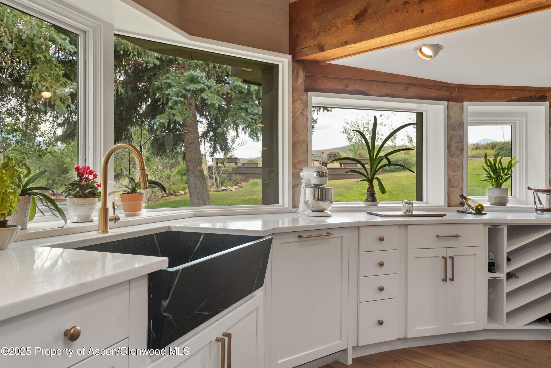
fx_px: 398
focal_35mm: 26
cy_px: 184
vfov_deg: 49.6
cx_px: 276
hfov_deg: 69.4
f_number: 7.1
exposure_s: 1/50
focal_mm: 26
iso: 640
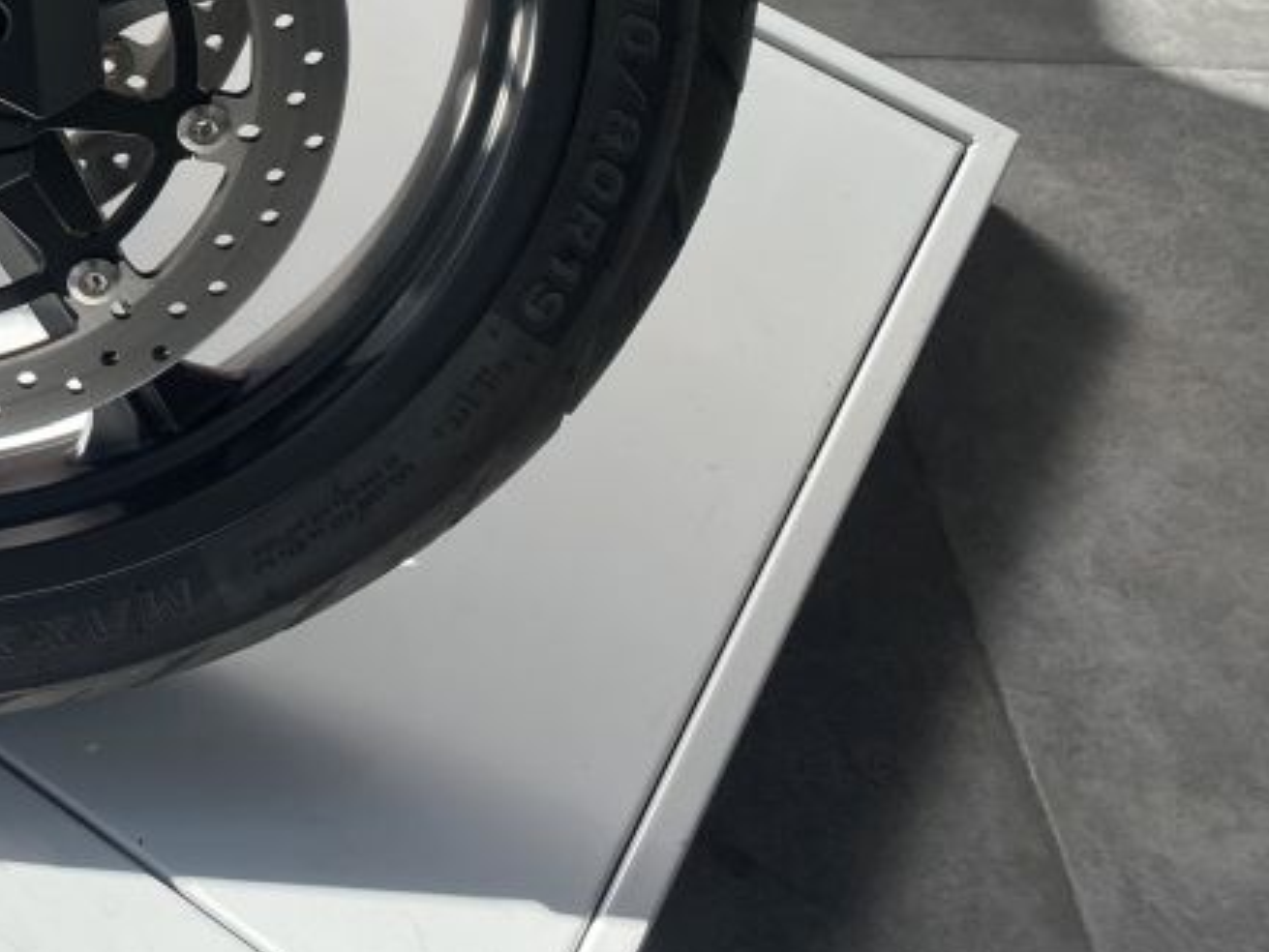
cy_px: -152
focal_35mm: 63
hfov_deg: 27.4
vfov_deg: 21.8
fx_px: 2310
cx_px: -212
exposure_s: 1/651
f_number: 1.8
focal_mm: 4.25
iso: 32
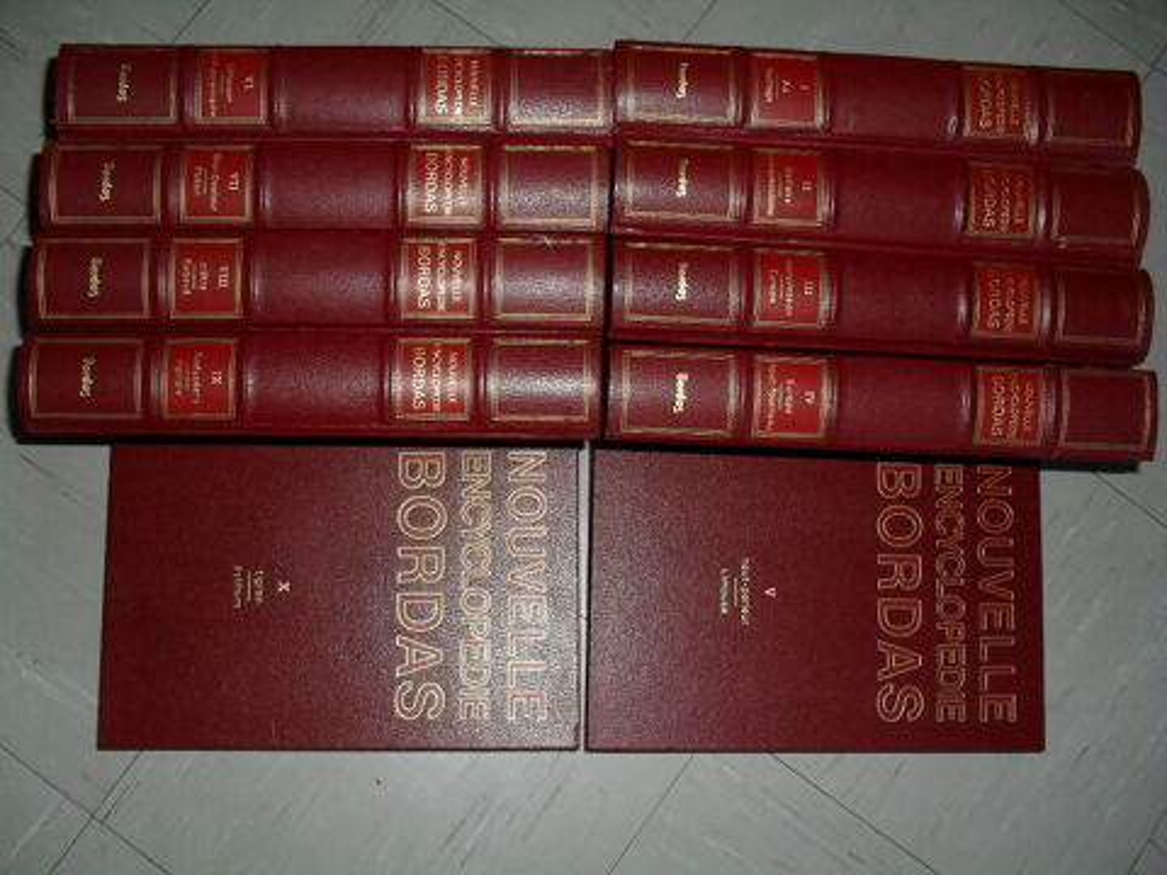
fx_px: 1180
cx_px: 584
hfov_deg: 52.6
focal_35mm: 35
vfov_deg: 40.7
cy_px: 438
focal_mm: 6.3
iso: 200
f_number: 3.2
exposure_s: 1/45
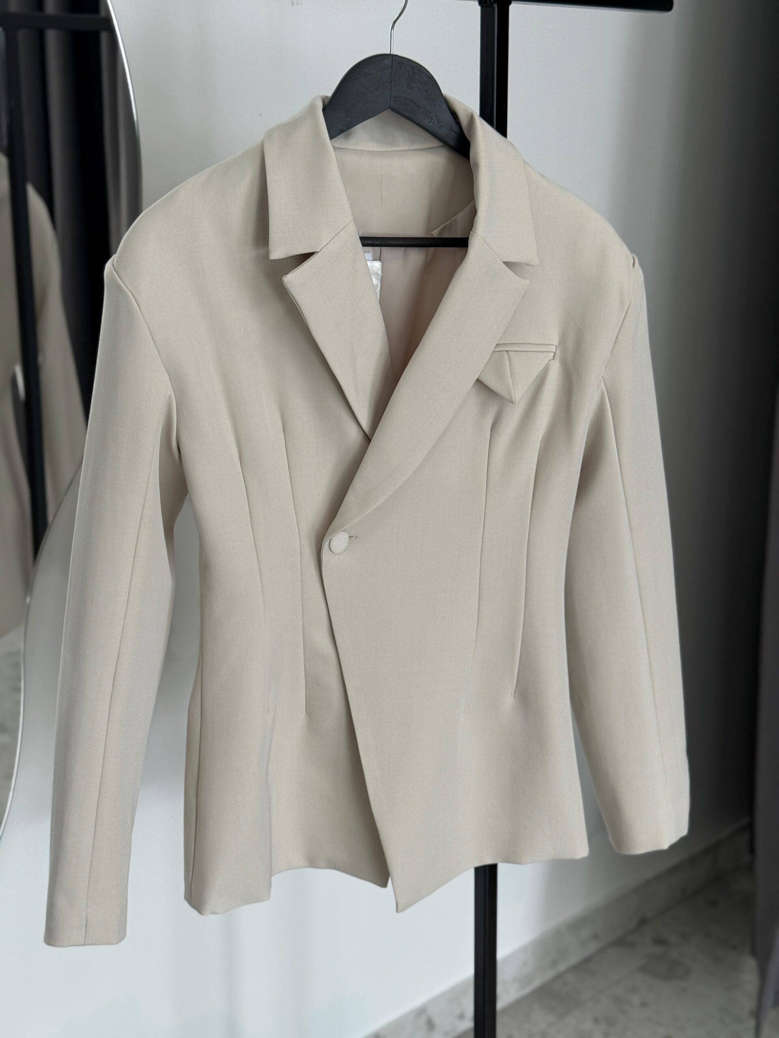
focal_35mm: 48
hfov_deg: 30.3
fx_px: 1440
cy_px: 519
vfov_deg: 39.7
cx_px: 390
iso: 80
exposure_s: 1/493
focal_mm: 6.76
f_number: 1.78
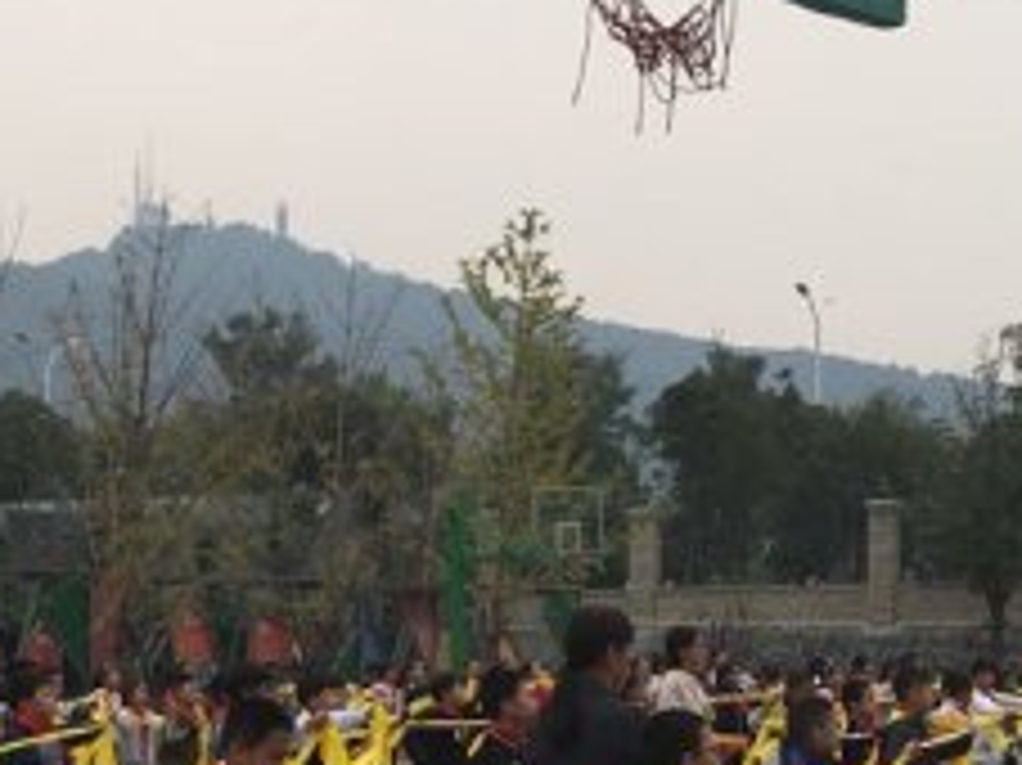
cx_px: 151
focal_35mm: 109
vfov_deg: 13.3
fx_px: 3216
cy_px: 832
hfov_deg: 17.8
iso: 25
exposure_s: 1/1350
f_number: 2.2
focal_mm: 4.15
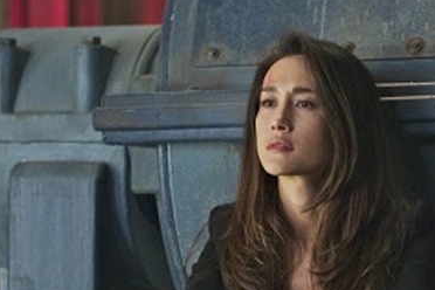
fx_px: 2151
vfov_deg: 7.7
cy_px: 253
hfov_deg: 11.5
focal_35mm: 178
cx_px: 374
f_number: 2.8
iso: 3200
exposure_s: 1/100
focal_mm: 85
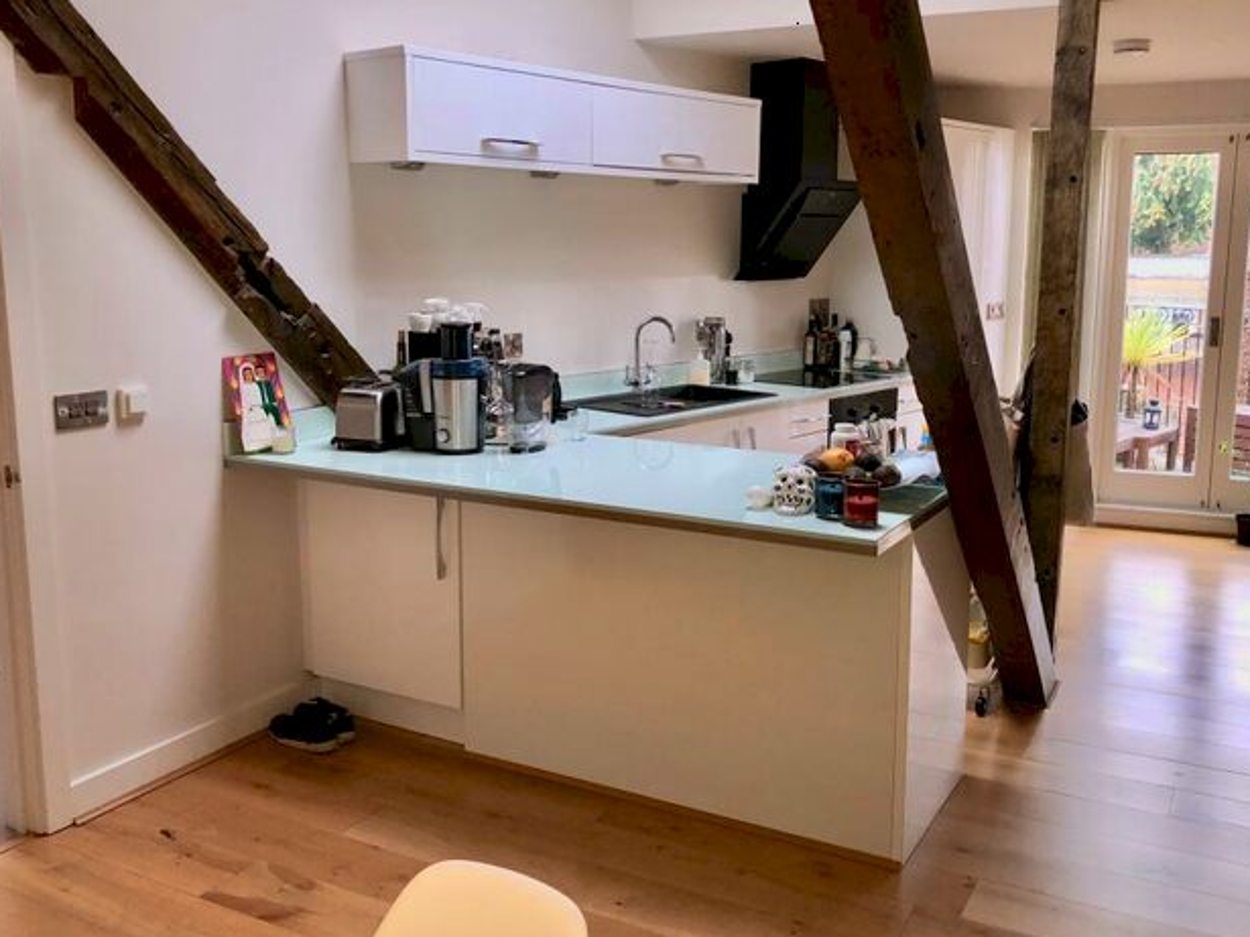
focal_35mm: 33
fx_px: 1191
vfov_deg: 42.9
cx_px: 671
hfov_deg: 55.3
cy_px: 436
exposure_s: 1/100
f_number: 1.8
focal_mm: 3.99
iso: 50
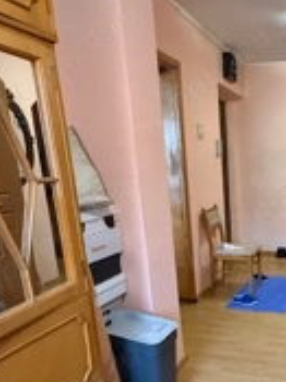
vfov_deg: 55.6
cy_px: 255
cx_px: 282
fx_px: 353
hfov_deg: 39.3
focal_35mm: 32
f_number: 2.2
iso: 500
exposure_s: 1/60
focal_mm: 2.22
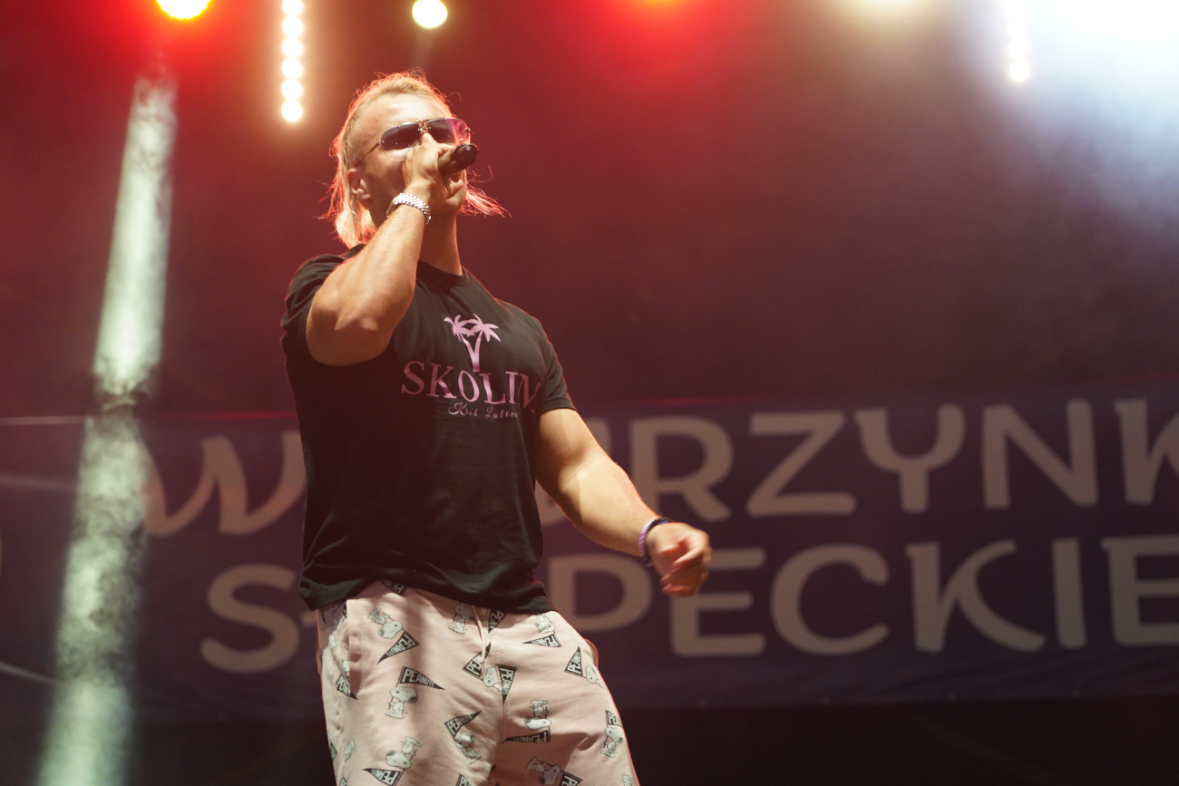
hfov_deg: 19.5
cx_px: 590
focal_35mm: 105
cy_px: 393
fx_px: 3439
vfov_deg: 13.0
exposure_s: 1/100
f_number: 4
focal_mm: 105
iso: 4000
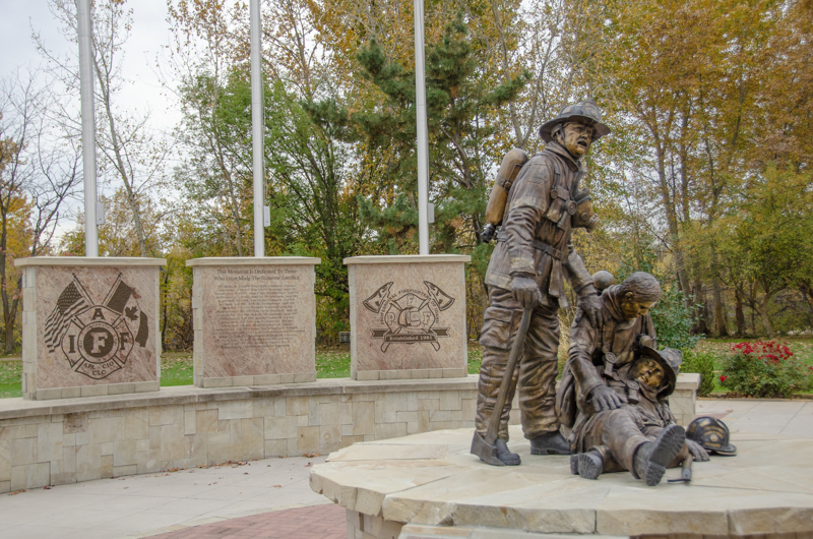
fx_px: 1082
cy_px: 270
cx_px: 406
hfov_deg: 41.2
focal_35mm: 48
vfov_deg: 28.0
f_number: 4.2
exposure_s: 1/1600
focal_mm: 32
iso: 400
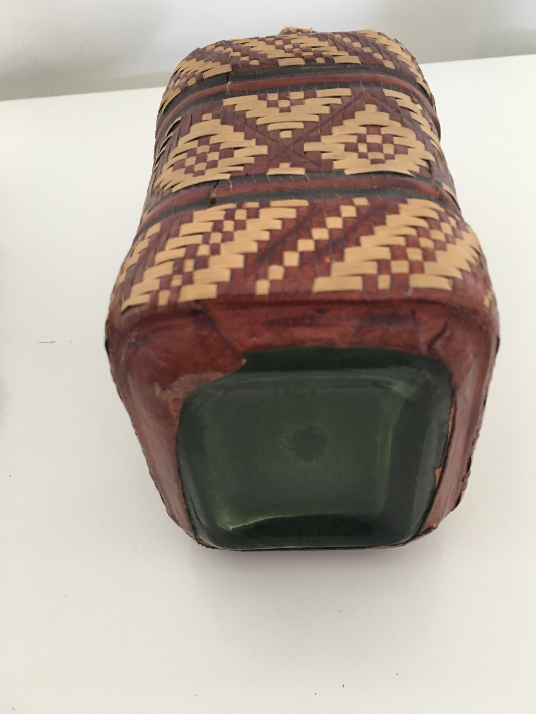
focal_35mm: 30
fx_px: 619
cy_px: 353
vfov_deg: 60.0
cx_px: 277
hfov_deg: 46.8
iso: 100
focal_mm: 4.15
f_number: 2.2
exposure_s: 1/33
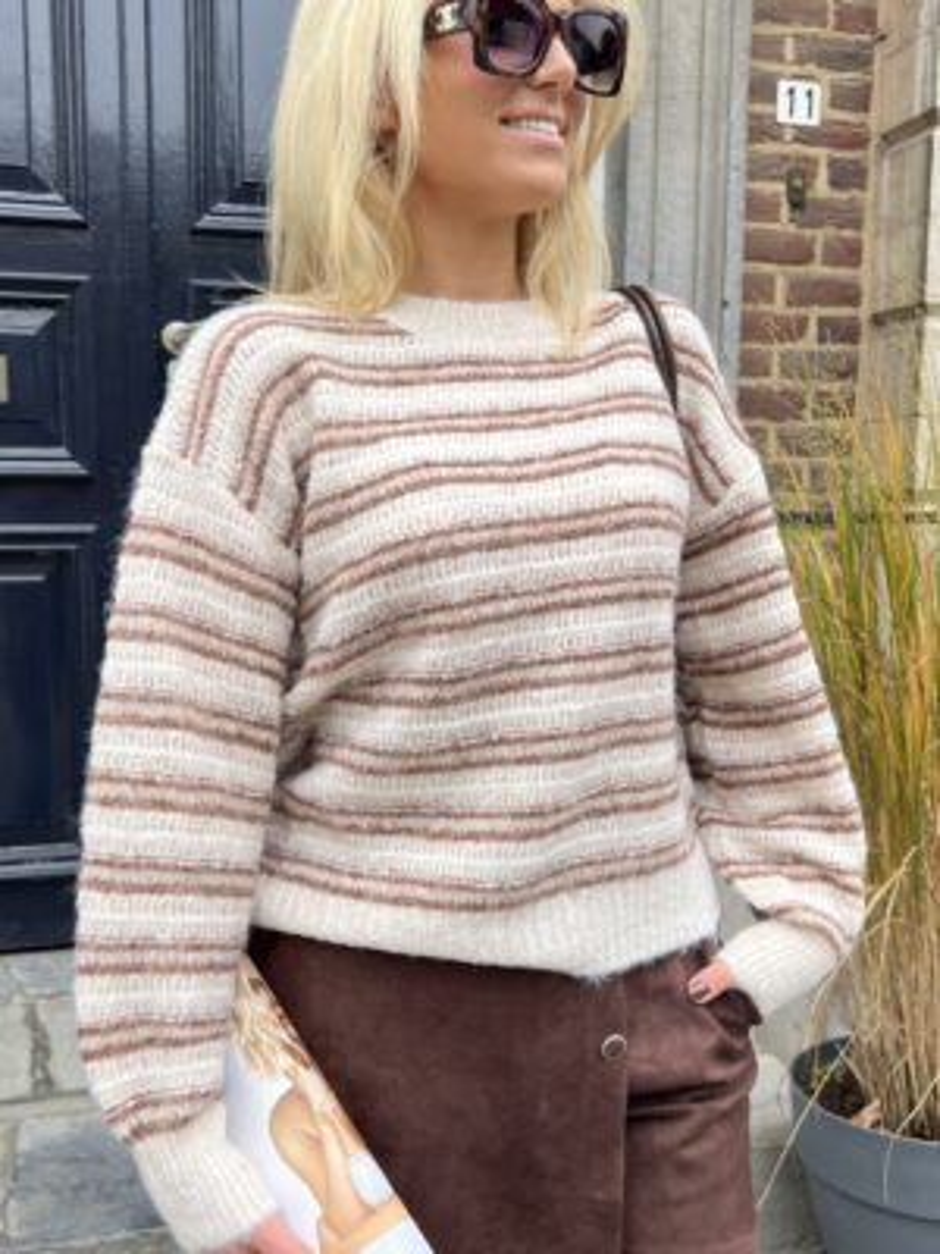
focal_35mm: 26
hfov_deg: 53.1
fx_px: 941
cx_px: 470
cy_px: 627
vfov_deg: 67.3
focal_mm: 5.7
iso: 40
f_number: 1.5
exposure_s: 1/183
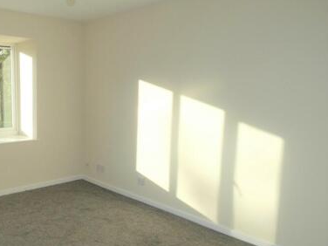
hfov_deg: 55.2
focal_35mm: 31
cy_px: 133
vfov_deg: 45.4
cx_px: 77
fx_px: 294
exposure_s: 1/500
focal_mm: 3.6
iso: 80
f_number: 2.8
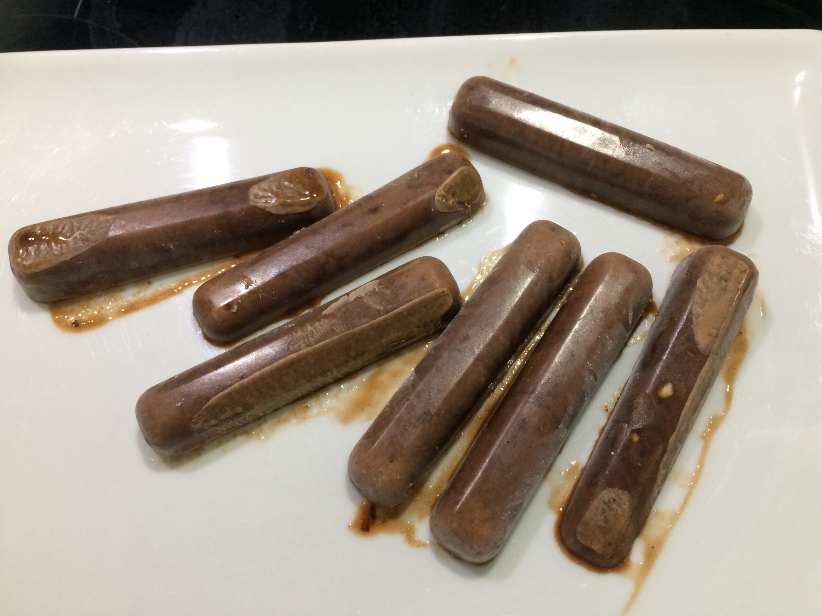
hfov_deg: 61.7
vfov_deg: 48.2
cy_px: 308
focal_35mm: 29
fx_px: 689
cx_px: 411
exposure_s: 1/33
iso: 125
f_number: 2.2
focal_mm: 4.15
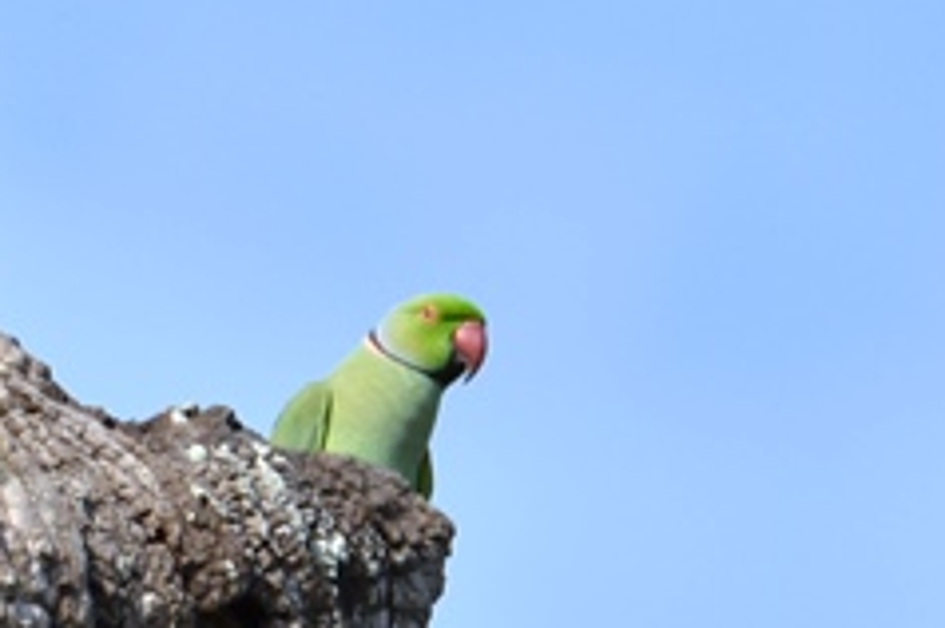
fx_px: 42047
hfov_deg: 1.3
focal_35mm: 1604
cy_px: 475
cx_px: 306
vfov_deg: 0.9
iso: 100
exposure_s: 1/800
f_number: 5.6
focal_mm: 300
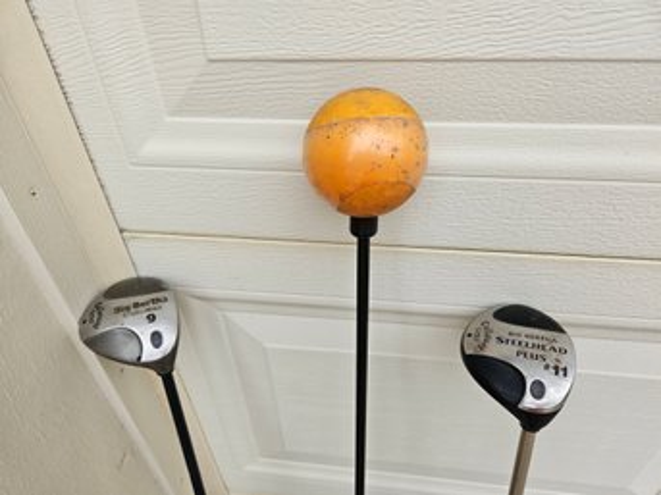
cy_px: 248
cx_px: 330
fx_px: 439
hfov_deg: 73.9
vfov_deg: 58.8
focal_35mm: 23
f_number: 1.8
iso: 32
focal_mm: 5.4
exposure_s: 1/120
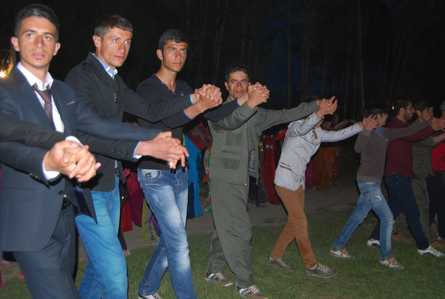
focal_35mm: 36
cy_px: 150
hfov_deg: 53.0
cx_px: 222
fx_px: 446
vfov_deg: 37.0
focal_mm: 24
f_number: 4
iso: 220
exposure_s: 1/60
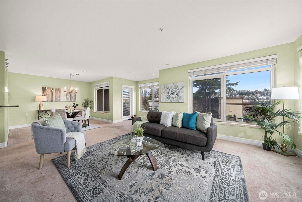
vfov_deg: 90.0
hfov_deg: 112.6
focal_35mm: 12
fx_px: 101
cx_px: 151
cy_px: 101
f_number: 6.7
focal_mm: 12
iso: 320
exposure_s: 1/30
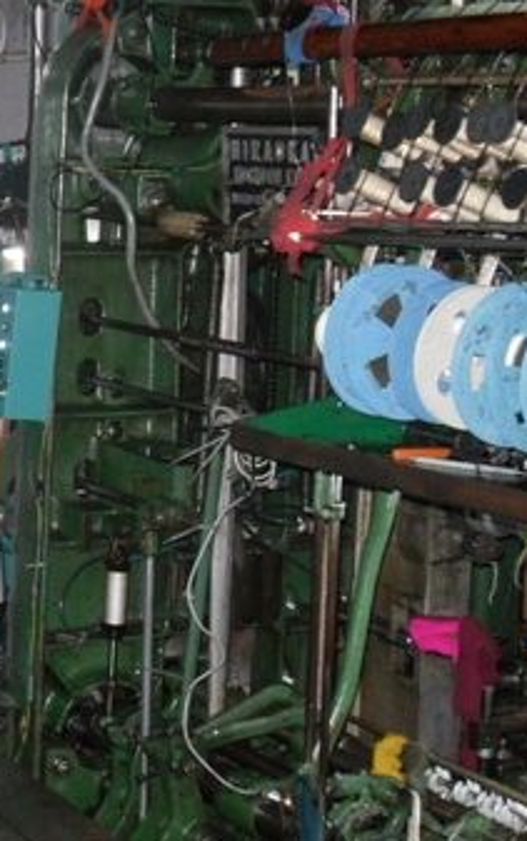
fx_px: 2525
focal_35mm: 110
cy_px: 445
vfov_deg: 18.9
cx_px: -72
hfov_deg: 11.7
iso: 800
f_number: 4
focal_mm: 9.83
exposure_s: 1/53
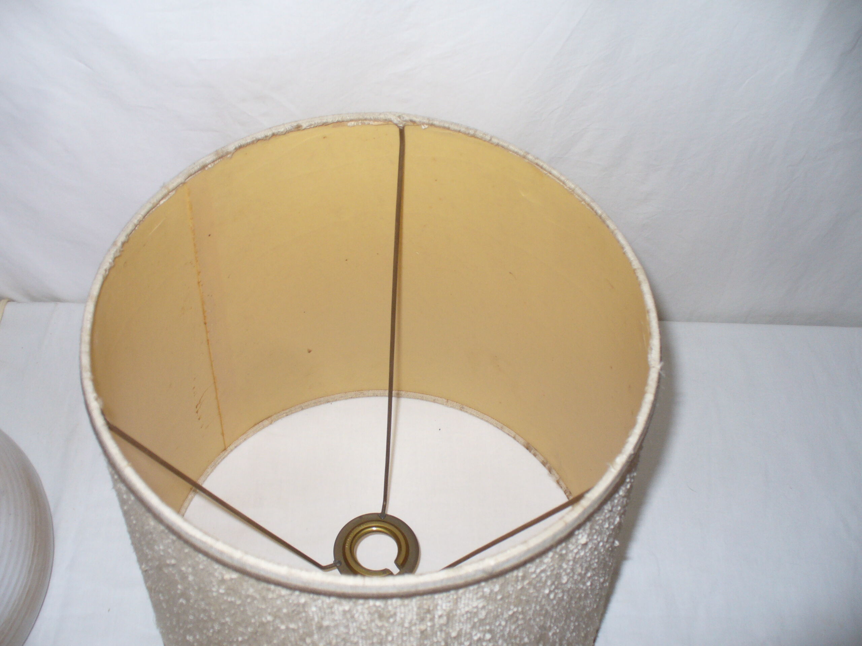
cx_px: 431
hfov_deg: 50.1
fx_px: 921
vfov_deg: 38.7
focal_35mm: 37
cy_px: 323
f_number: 2.8
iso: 100
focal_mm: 6.1
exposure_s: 1/30
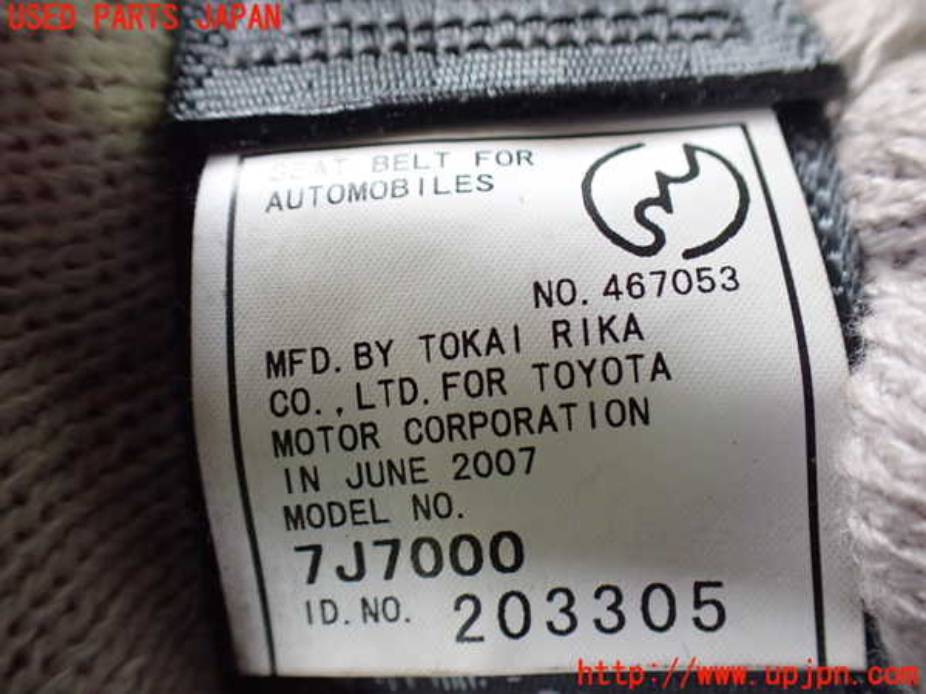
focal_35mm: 30
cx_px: 463
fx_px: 803
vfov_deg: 46.8
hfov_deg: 60.0
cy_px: 347
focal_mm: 5.4
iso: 800
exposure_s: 1/125
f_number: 2.3
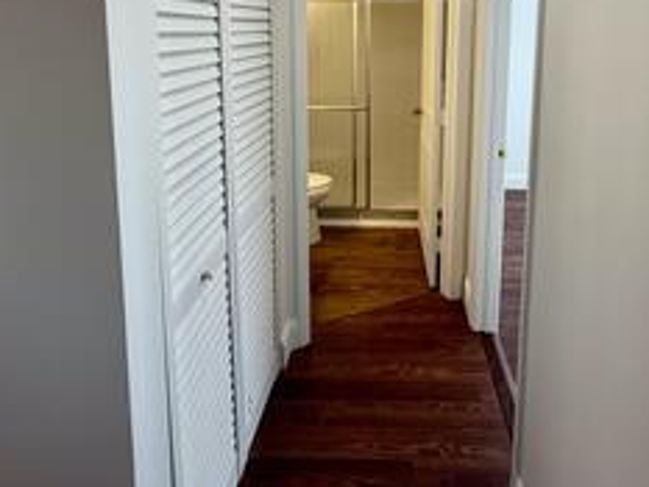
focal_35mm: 24
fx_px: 450
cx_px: 396
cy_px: 86
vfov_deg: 52.6
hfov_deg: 70.7
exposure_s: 1/120
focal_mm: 2.22
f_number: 2.2
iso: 100
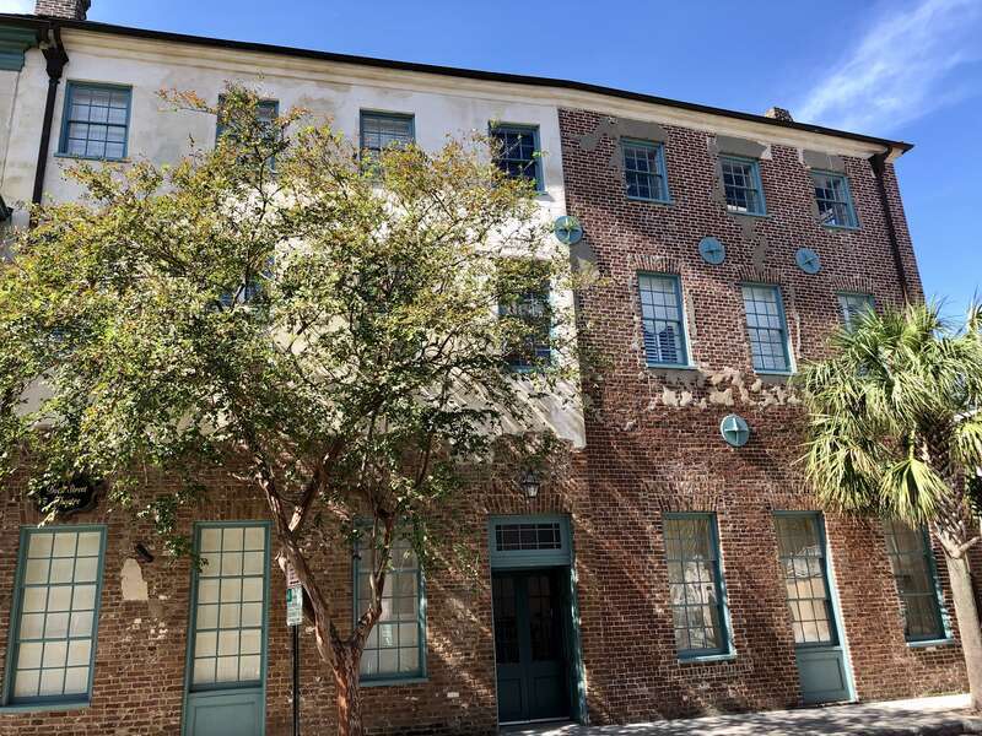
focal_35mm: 28
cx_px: 491
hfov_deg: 63.4
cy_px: 368
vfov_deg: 49.7
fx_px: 794
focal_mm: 3.99
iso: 20
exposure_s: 1/546
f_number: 1.8
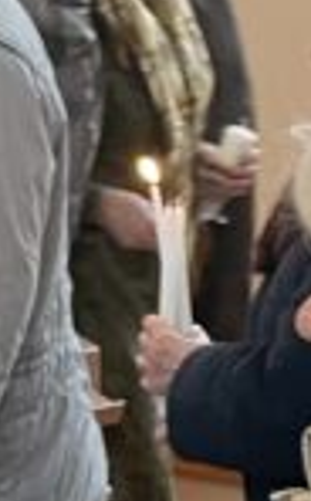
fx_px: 2600
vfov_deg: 11.0
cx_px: -277
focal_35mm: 191
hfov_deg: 6.7
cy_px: 206
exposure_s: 1/50
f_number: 1.6
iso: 160
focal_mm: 4.2
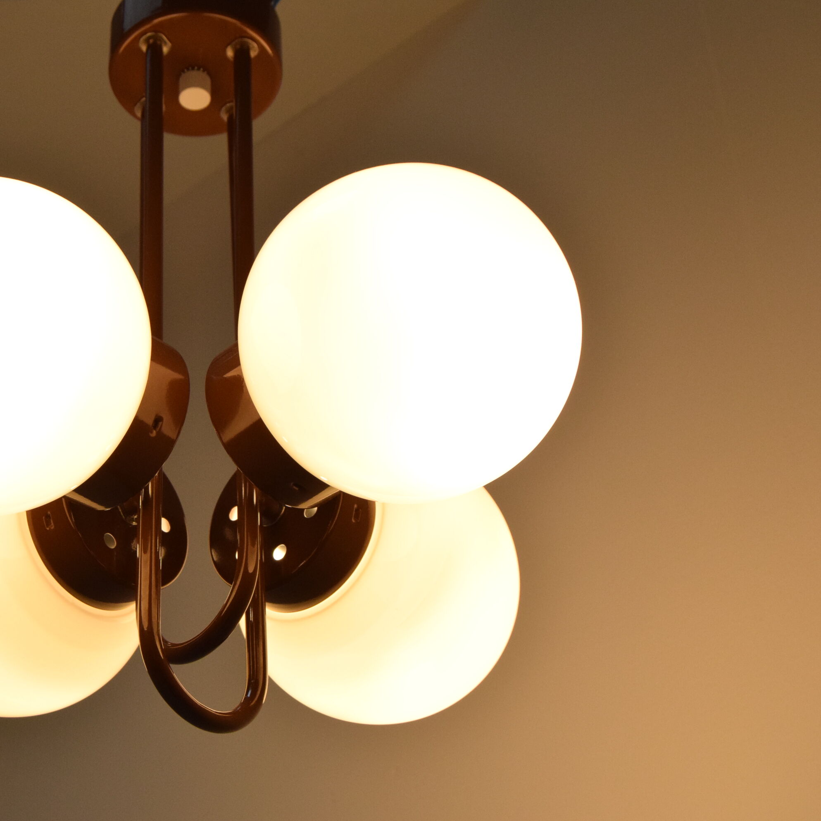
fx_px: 1959
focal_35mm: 73
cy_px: 409
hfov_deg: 23.5
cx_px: 228
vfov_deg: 23.7
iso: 1600
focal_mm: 38
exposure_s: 1/200
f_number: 7.1
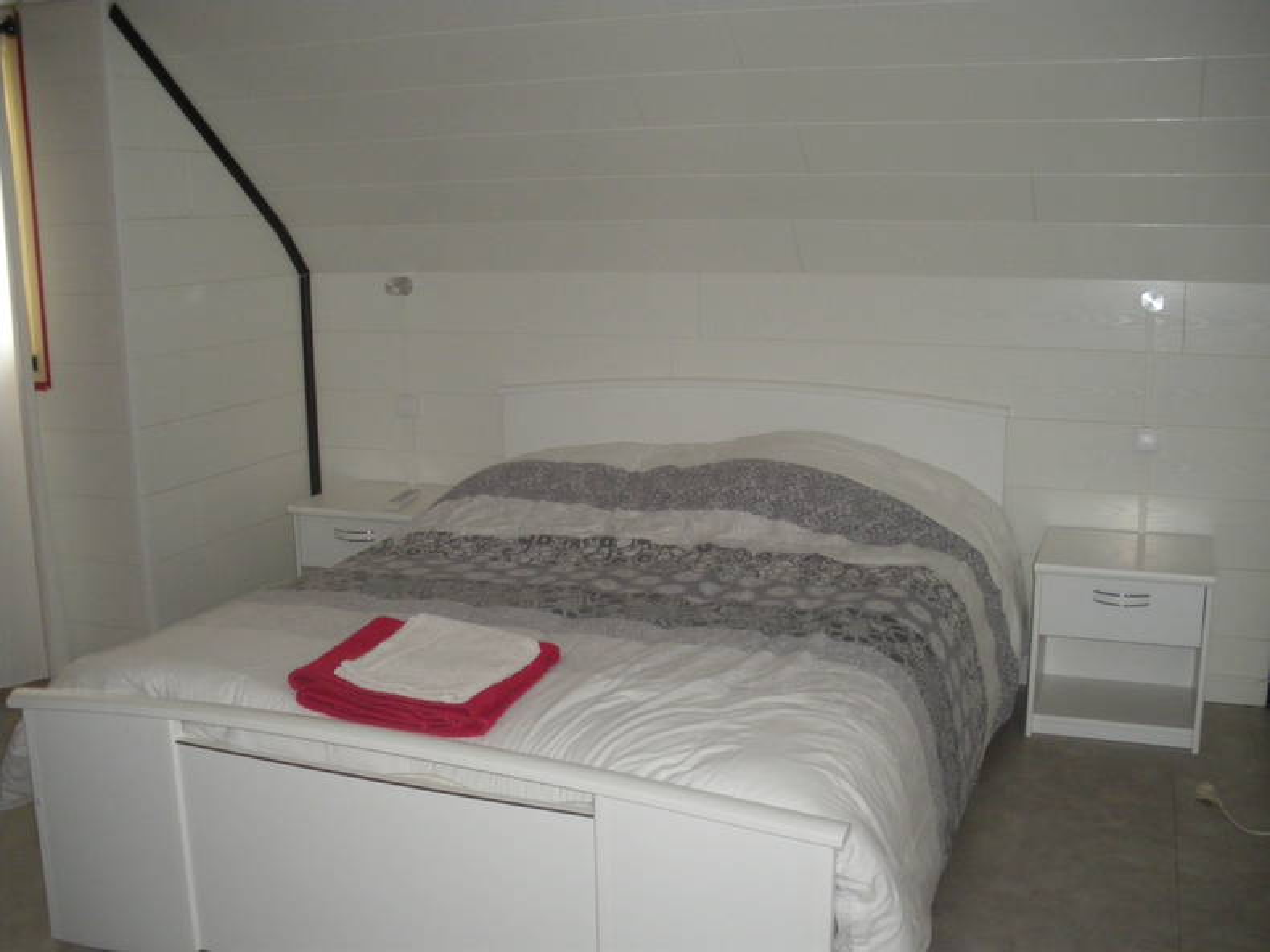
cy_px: 476
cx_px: 635
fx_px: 1320
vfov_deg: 39.6
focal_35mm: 36
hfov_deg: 51.4
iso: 400
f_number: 3.5
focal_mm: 6.3
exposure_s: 1/50
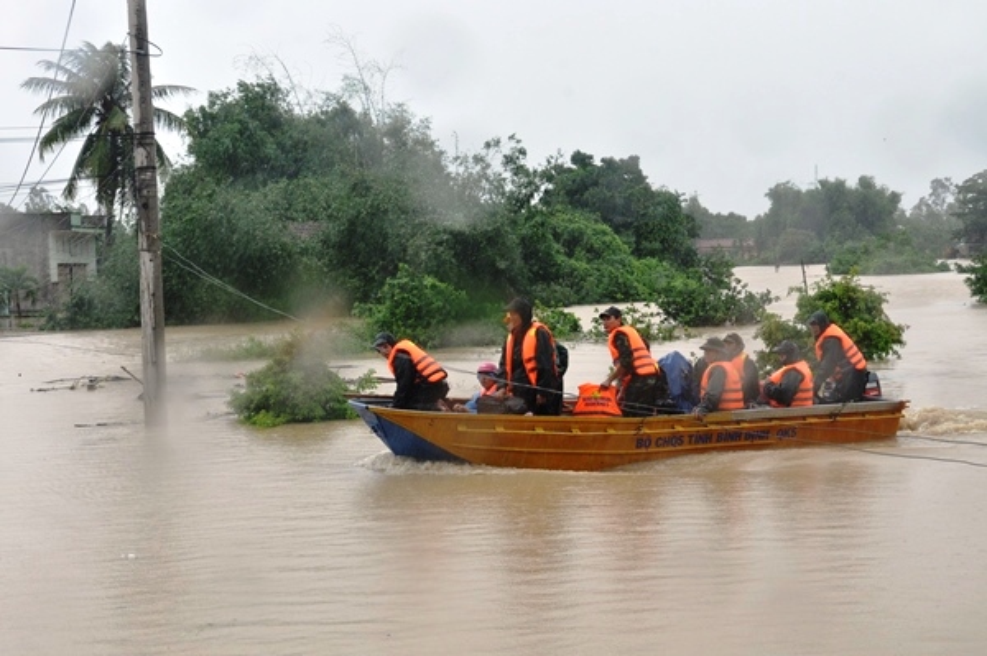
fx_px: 1561
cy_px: 328
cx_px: 494
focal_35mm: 57
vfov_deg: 23.7
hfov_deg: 35.1
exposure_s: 1/160
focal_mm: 38
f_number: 13
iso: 500
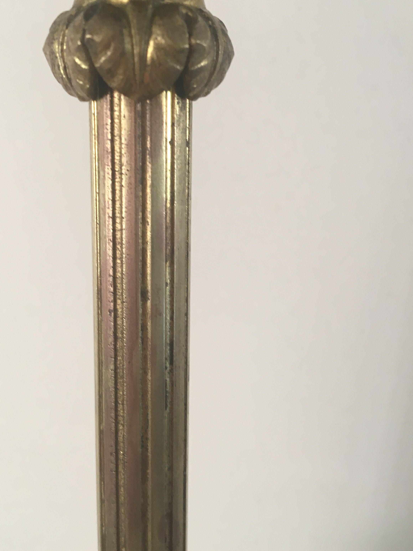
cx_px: 192
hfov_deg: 37.7
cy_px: 223
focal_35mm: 38
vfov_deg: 48.7
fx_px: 604
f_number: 2.2
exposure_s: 1/33
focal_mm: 4.15
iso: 64
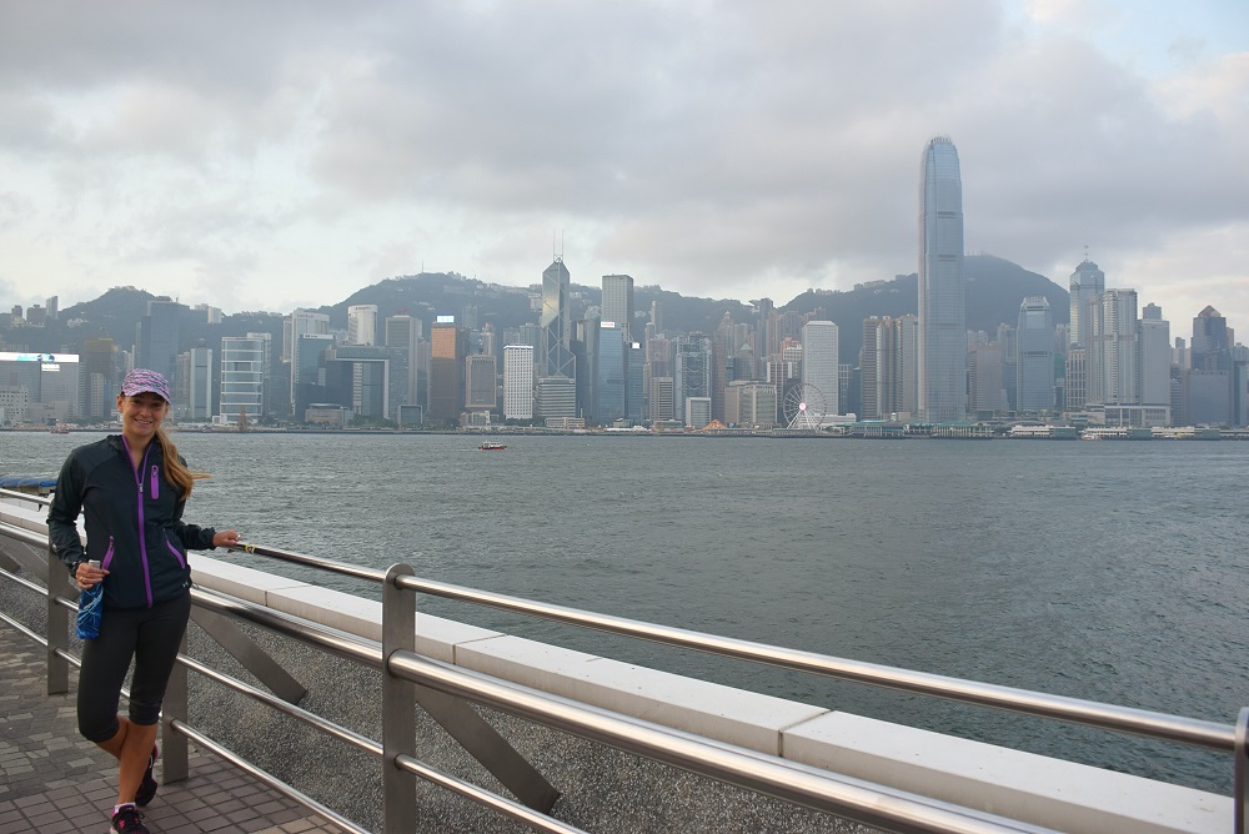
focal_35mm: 27
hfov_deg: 67.4
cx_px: 624
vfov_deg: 48.0
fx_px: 937
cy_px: 417
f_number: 5.6
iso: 200
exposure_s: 1/100
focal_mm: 18
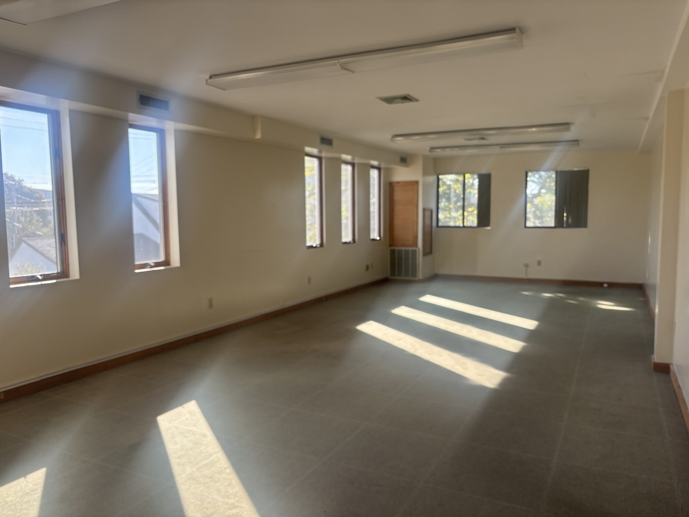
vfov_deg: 53.1
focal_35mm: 26
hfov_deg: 67.3
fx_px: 518
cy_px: 258
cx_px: 344
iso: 50
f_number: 1.6
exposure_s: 1/197
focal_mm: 5.96
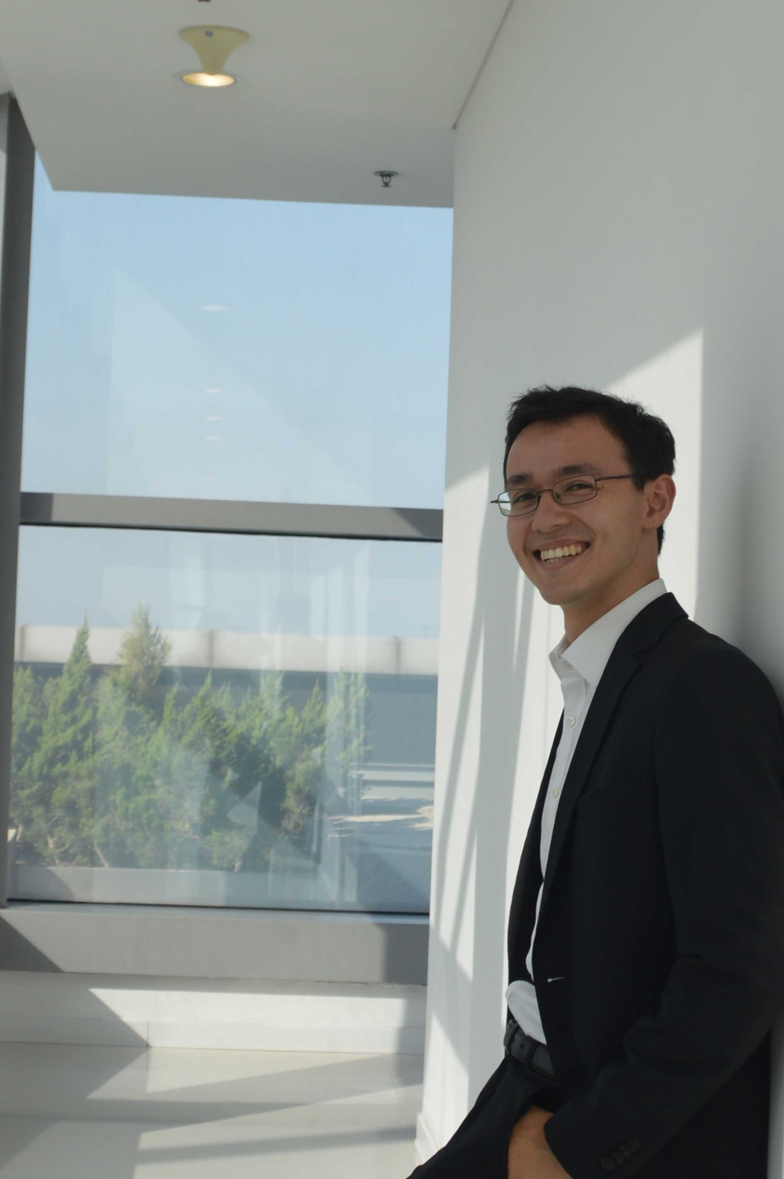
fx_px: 883
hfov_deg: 47.9
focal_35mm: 27
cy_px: 590
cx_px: 392
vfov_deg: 67.4
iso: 100
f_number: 6.3
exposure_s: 1/160
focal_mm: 18
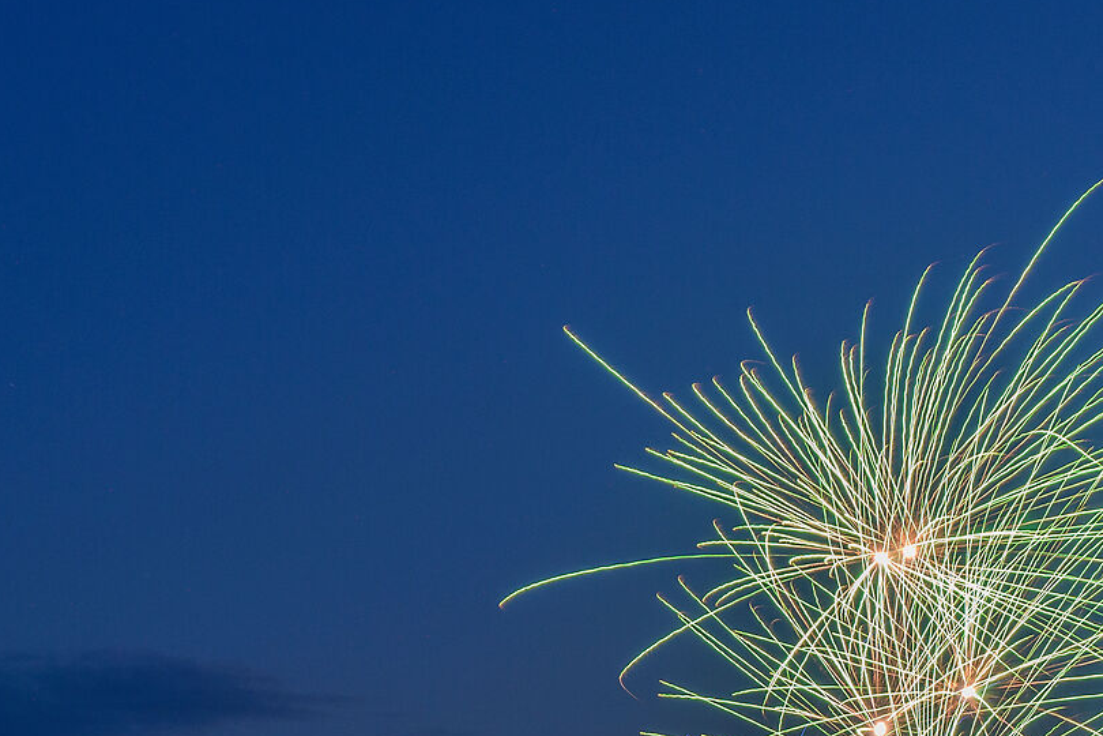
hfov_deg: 8.1
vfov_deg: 5.4
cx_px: 975
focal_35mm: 252
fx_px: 7720
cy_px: 1029
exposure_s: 6
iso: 100
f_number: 5.6
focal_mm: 85
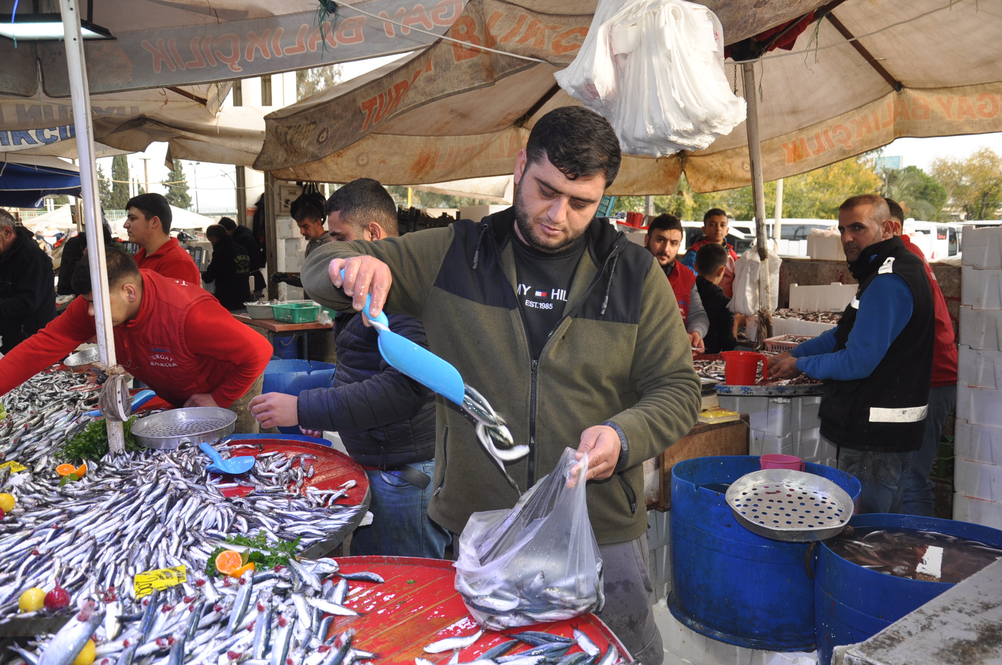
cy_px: 332
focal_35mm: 32
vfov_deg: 41.6
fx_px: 876
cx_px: 501
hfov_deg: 59.6
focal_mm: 21
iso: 220
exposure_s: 1/200
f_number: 3.8
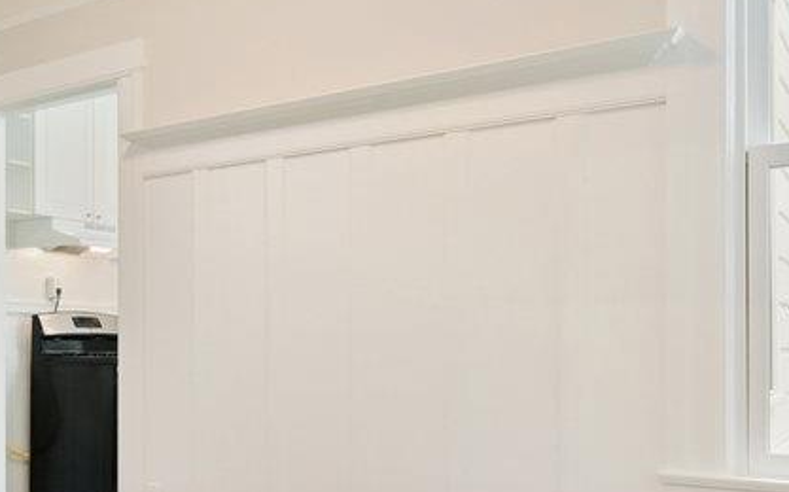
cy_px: 337
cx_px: 110
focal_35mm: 44
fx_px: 945
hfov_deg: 42.3
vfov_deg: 28.9
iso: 640
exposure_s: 1/5
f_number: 11
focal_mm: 15
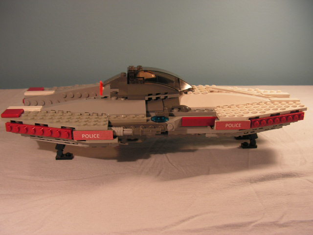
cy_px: 118
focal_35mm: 36
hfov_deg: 51.4
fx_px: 326
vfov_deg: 39.7
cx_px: 156
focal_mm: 6
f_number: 3.2
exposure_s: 1/40
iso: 100
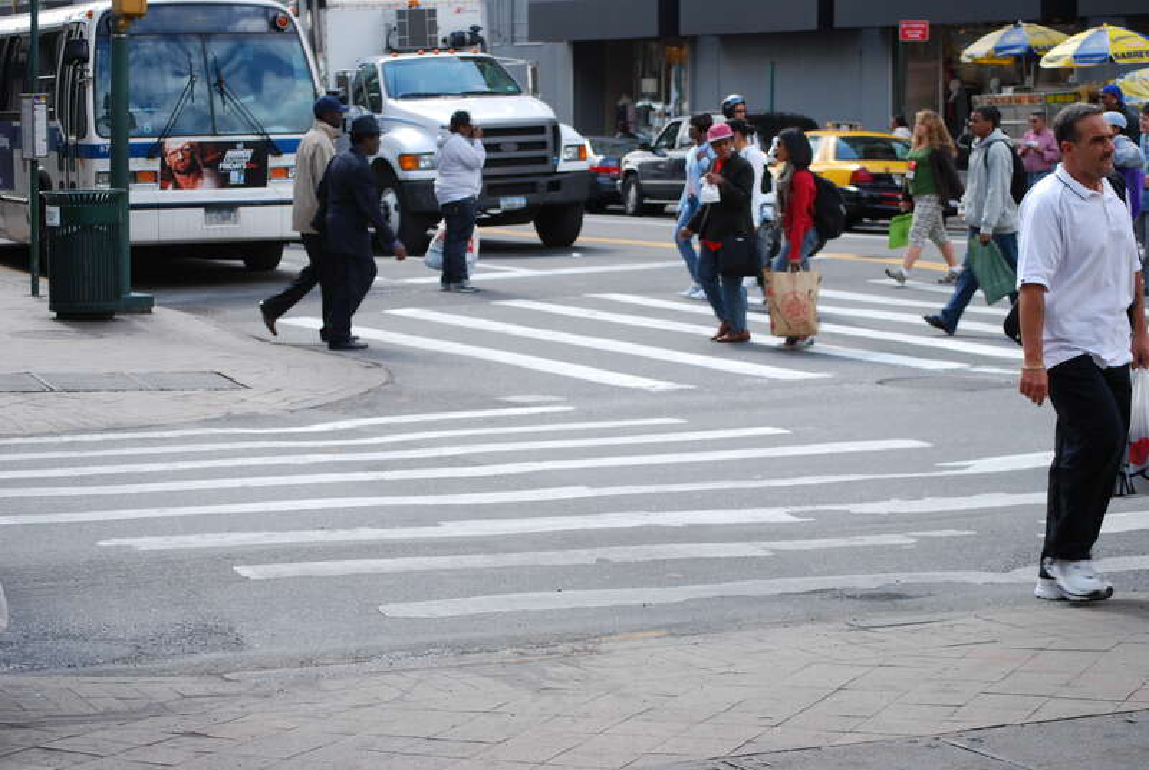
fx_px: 2637
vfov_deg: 16.6
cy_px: 385
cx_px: 574
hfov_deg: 24.6
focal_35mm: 82
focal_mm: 55
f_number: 6.3
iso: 100
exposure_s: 1/160
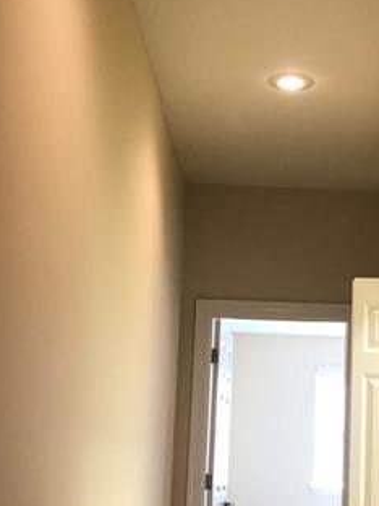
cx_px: 277
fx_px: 1007
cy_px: 339
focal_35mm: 69
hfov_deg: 21.2
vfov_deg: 28.0
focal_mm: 3.99
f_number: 1.8
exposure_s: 1/17
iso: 40
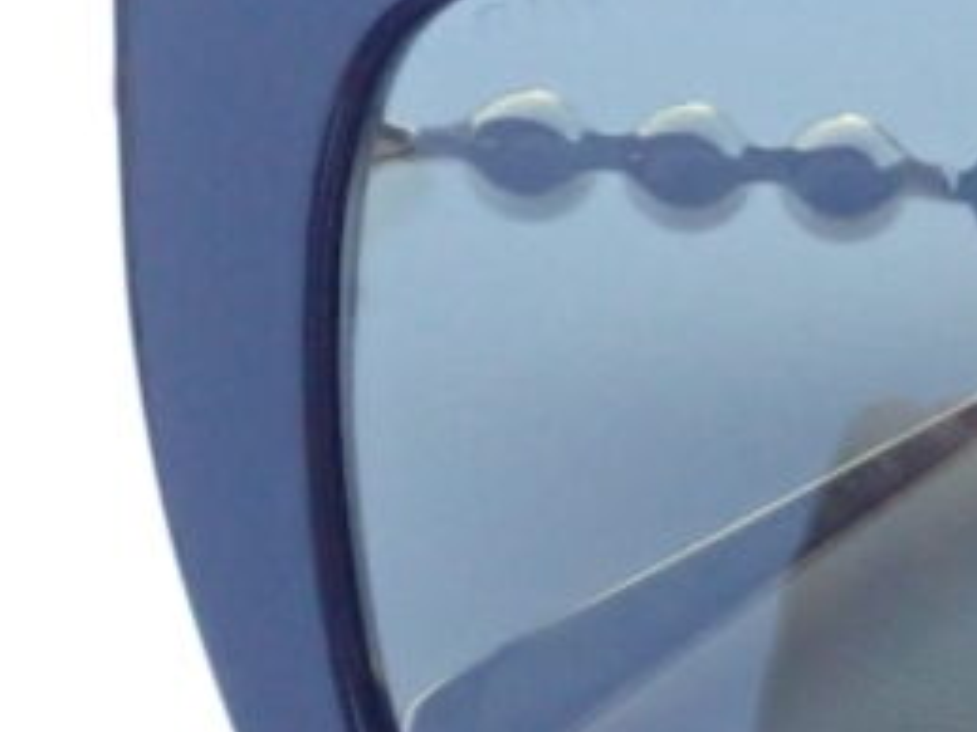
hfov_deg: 12.5
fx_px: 3921
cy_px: 385
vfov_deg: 10.7
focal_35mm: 139
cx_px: 1954
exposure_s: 1/500
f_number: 3.2
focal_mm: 5.4
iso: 640
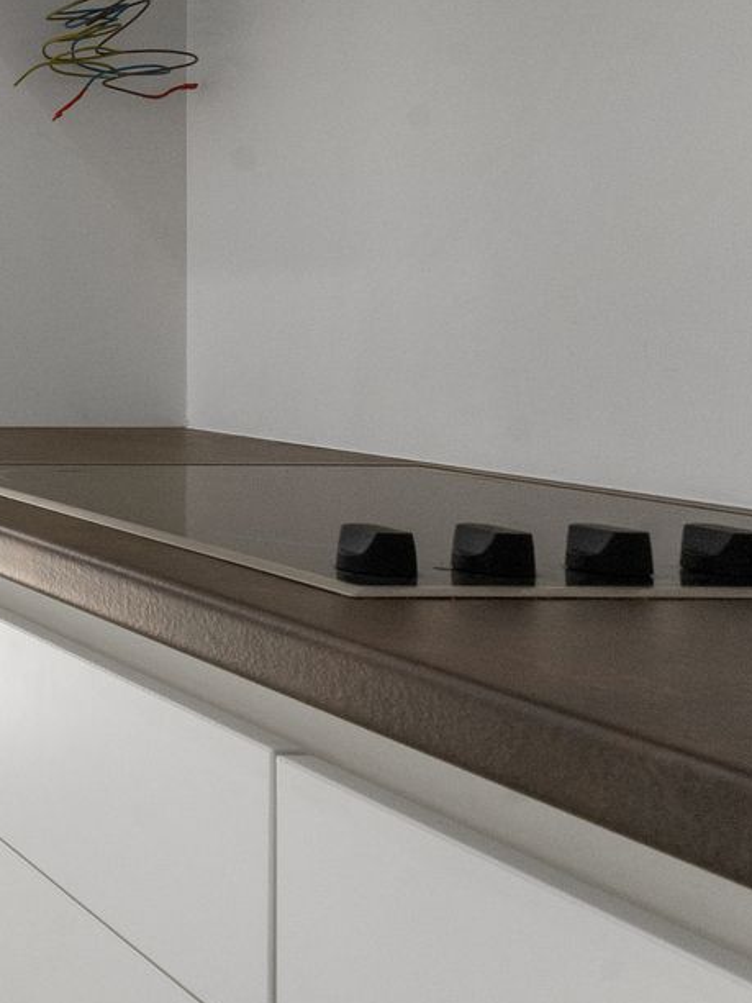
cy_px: 324
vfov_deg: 42.3
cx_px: -721
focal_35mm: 44
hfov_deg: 19.6
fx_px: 1274
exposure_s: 1/60
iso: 250
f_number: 11
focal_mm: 14
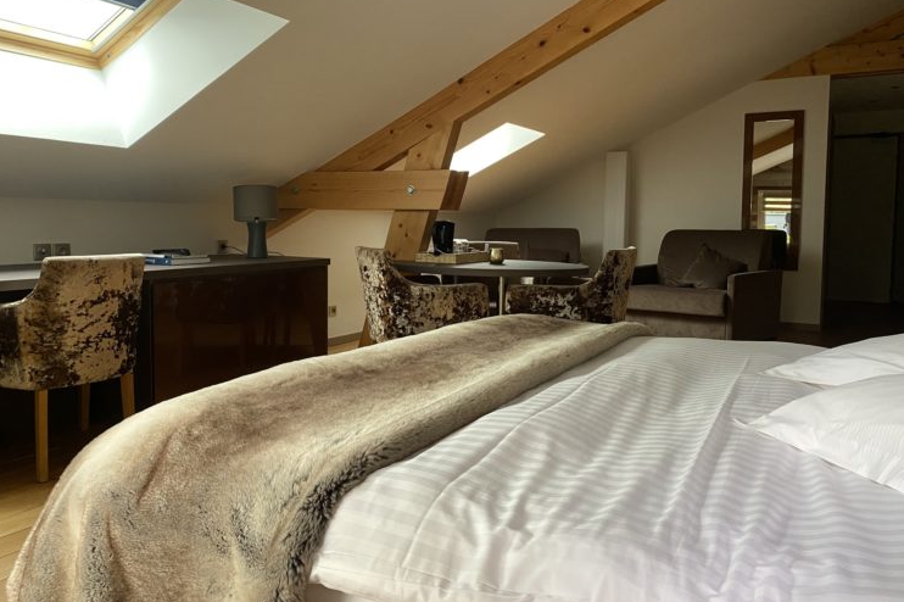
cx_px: 462
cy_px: 277
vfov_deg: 46.3
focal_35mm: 28
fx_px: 703
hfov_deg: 65.5
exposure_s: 1/60
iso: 160
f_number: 1.8
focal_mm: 4.25
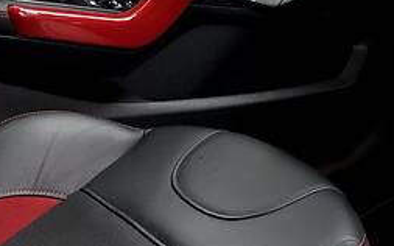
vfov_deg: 13.7
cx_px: 480
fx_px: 1009
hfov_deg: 20.6
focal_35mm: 94
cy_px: 2
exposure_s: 1/11
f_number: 1.8
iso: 100
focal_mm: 4
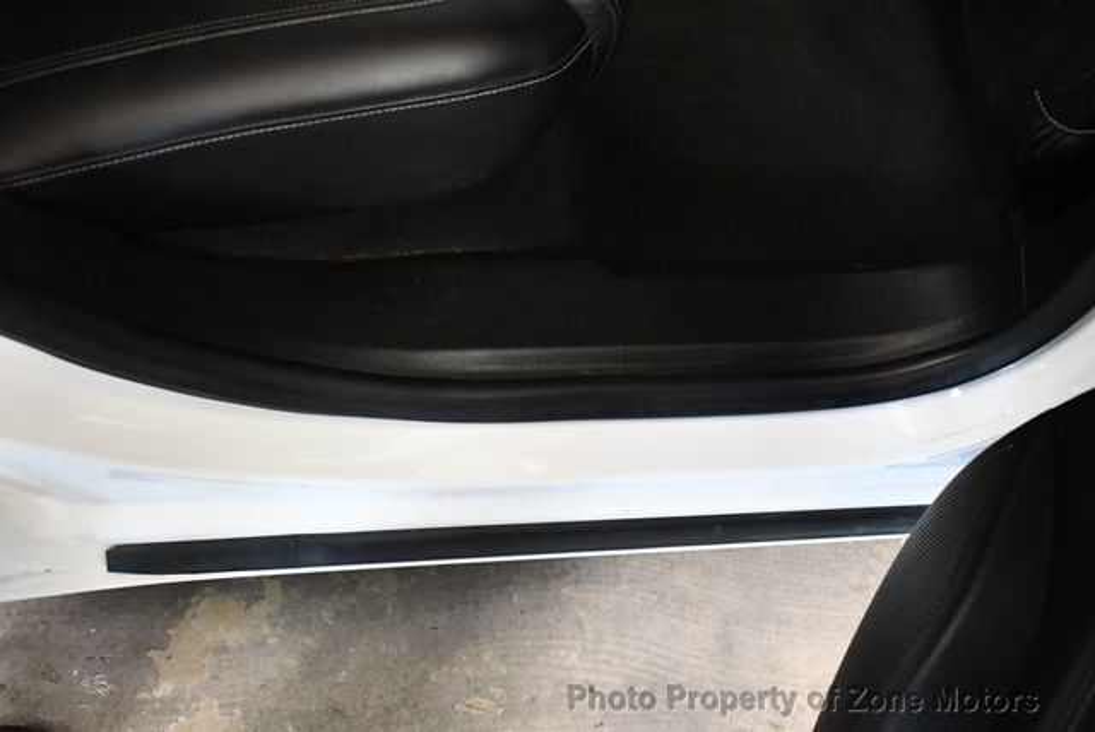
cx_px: 548
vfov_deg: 36.9
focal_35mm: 36
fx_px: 1096
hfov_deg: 53.1
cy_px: 366
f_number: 3.5
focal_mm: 18
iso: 3200
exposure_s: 1/80
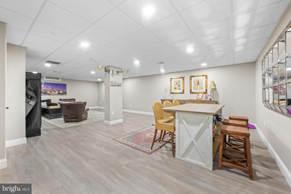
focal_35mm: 14
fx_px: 113
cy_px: 97
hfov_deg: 104.3
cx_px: 146
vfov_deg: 81.2
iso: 1250
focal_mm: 14
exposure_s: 1/8
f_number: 6.3
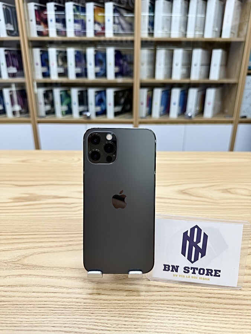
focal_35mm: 24
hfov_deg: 56.8
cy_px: 167
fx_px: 232
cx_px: 126
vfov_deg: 71.6
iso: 80
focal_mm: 6.76
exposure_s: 1/120
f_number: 1.78
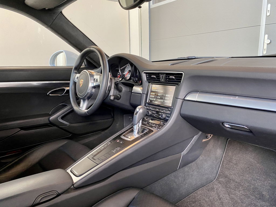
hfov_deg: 67.3
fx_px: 207
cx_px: 138
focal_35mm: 26
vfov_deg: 53.1
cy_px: 104
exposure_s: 1/60
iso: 100
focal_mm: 4.25
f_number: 1.8
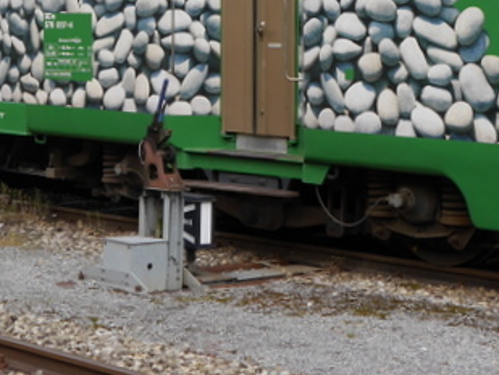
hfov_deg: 17.8
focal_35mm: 110
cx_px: 132
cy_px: 3
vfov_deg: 13.3
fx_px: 1586
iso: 160
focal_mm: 17
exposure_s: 1/250
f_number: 6.3
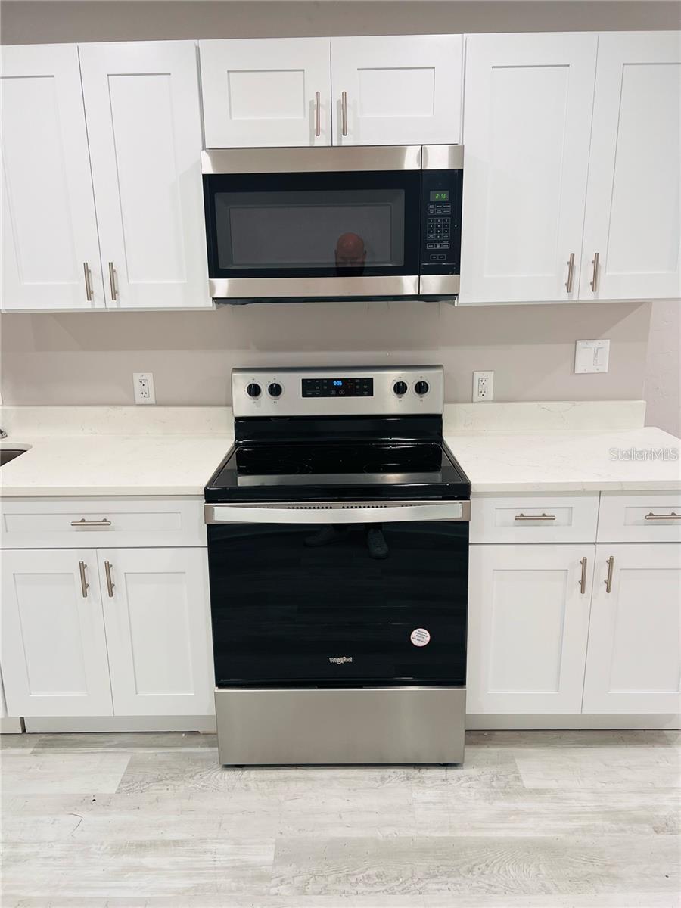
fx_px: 682
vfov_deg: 67.3
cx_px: 340
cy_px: 454
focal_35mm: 26
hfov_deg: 53.1
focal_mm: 5.7
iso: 80
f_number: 1.5
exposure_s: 1/60
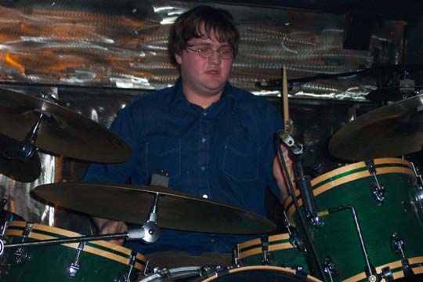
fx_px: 1339
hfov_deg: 17.9
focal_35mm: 114
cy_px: 141
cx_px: 212
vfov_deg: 12.0
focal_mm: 24
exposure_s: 1/90
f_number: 4.8
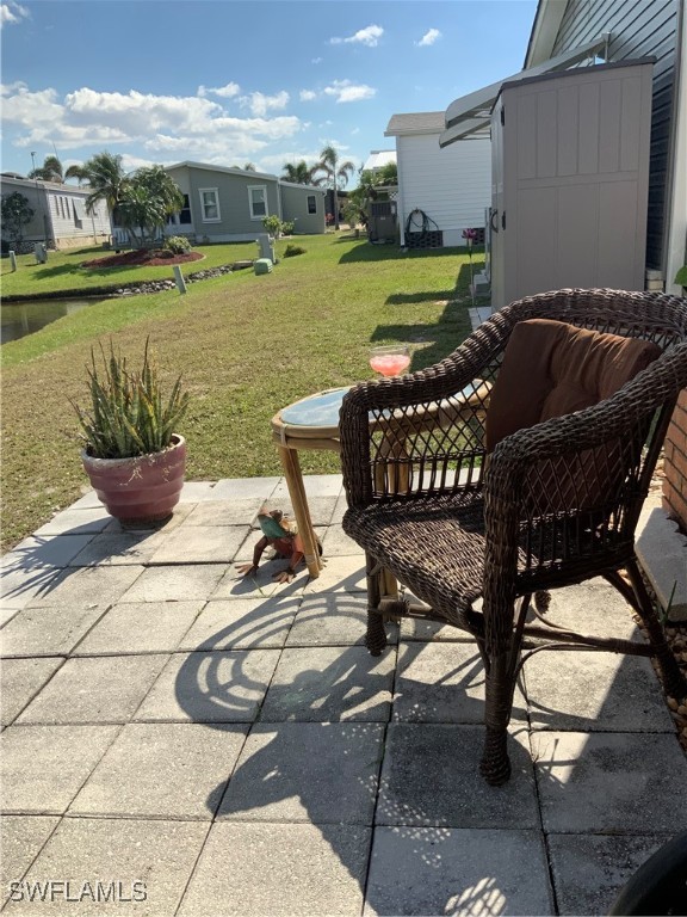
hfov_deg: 48.2
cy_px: 458
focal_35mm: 29
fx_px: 767
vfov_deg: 61.7
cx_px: 344
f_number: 1.8
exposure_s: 1/2427
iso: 16
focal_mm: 3
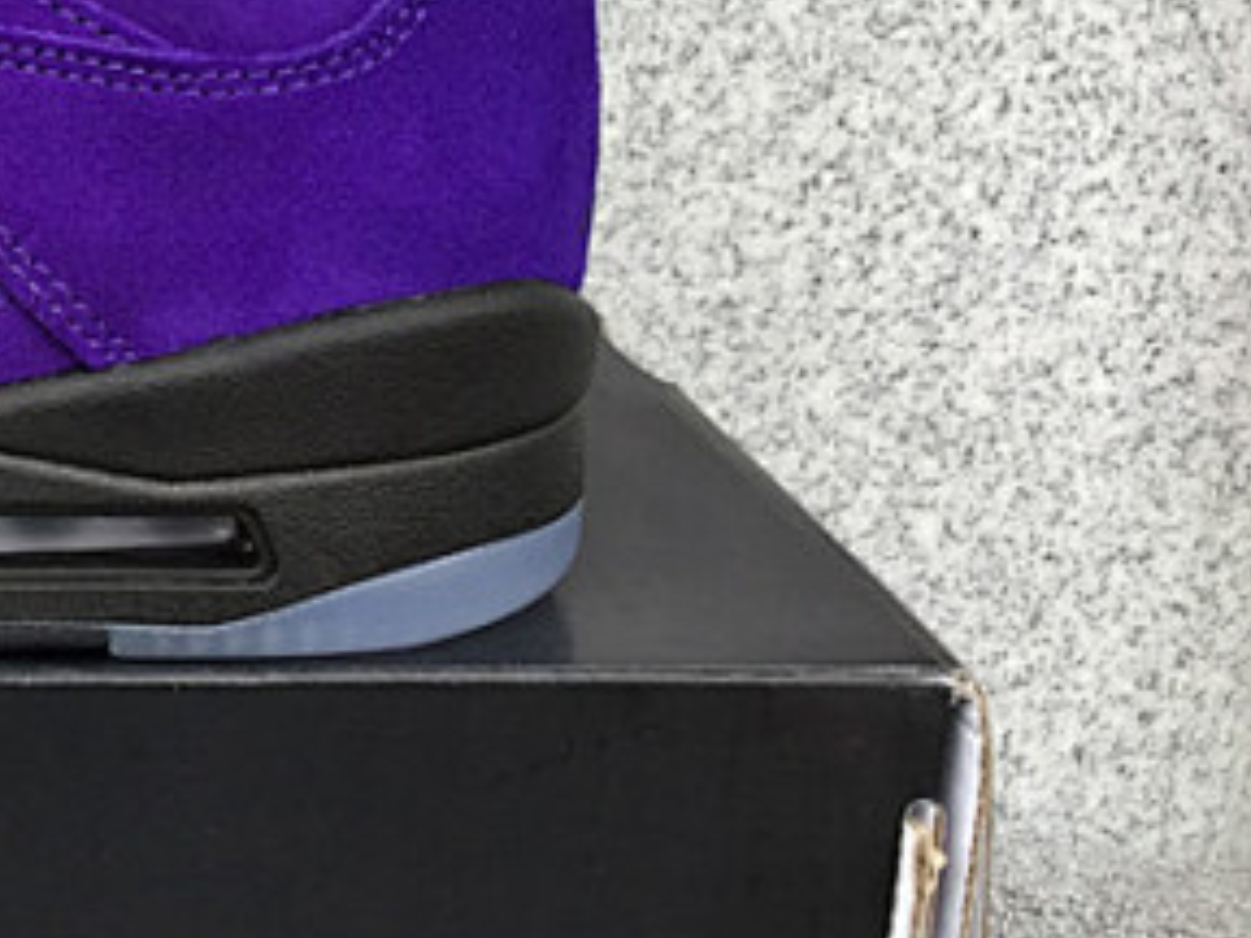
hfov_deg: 20.4
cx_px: -452
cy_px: 295
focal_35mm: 86
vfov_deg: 17.1
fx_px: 3108
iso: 25
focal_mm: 3.3
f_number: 2.4
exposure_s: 1/137
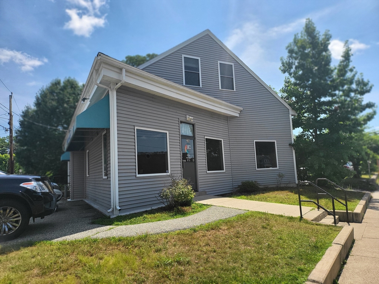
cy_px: 142
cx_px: 190
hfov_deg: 71.6
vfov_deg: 56.8
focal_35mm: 24
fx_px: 263
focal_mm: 5
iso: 40
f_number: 1.8
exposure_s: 1/2537
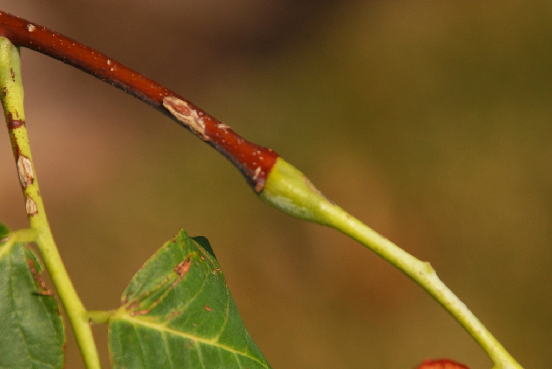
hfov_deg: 4.6
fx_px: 6907
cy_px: 184
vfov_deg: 3.1
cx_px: 276
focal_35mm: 450
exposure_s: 1/320
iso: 400
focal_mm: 300
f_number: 9
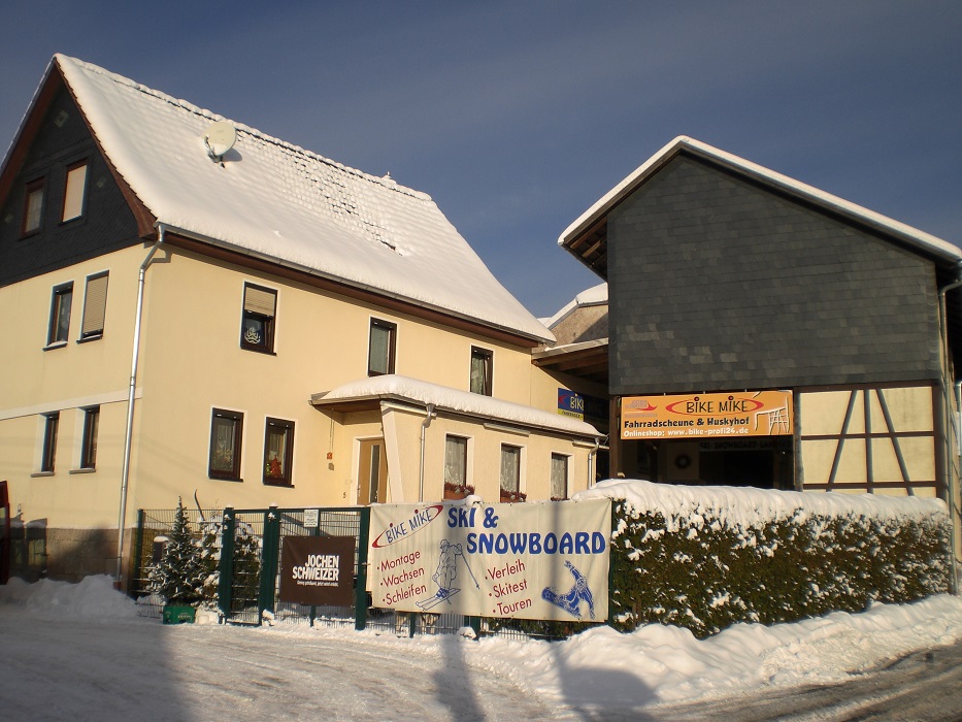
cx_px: 481
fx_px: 1056
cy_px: 361
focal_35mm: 38
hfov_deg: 49.0
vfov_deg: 37.7
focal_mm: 6.3
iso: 50
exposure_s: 1/640
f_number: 4.4
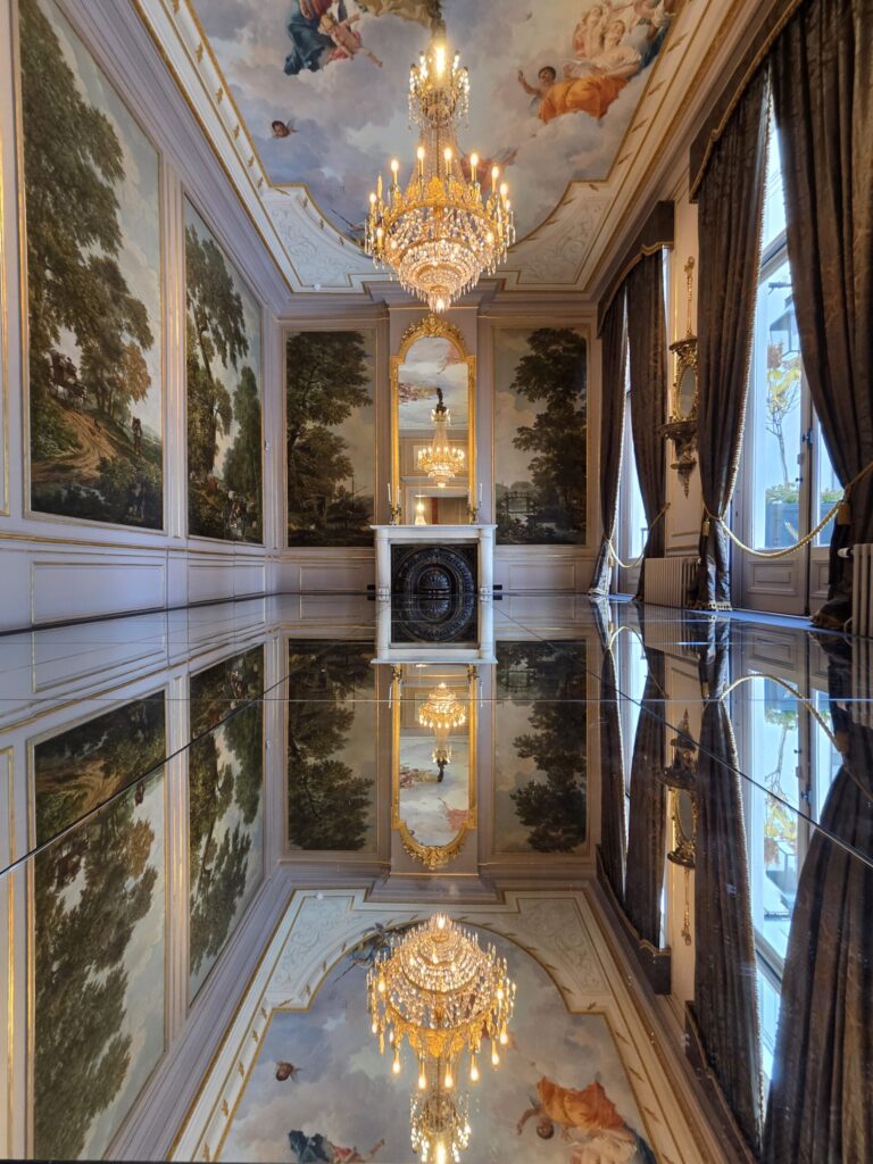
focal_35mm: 13
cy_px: 582
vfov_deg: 106.2
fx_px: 437
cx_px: 436
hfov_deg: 89.9
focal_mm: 2.2
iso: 200
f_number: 2.2
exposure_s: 1/50
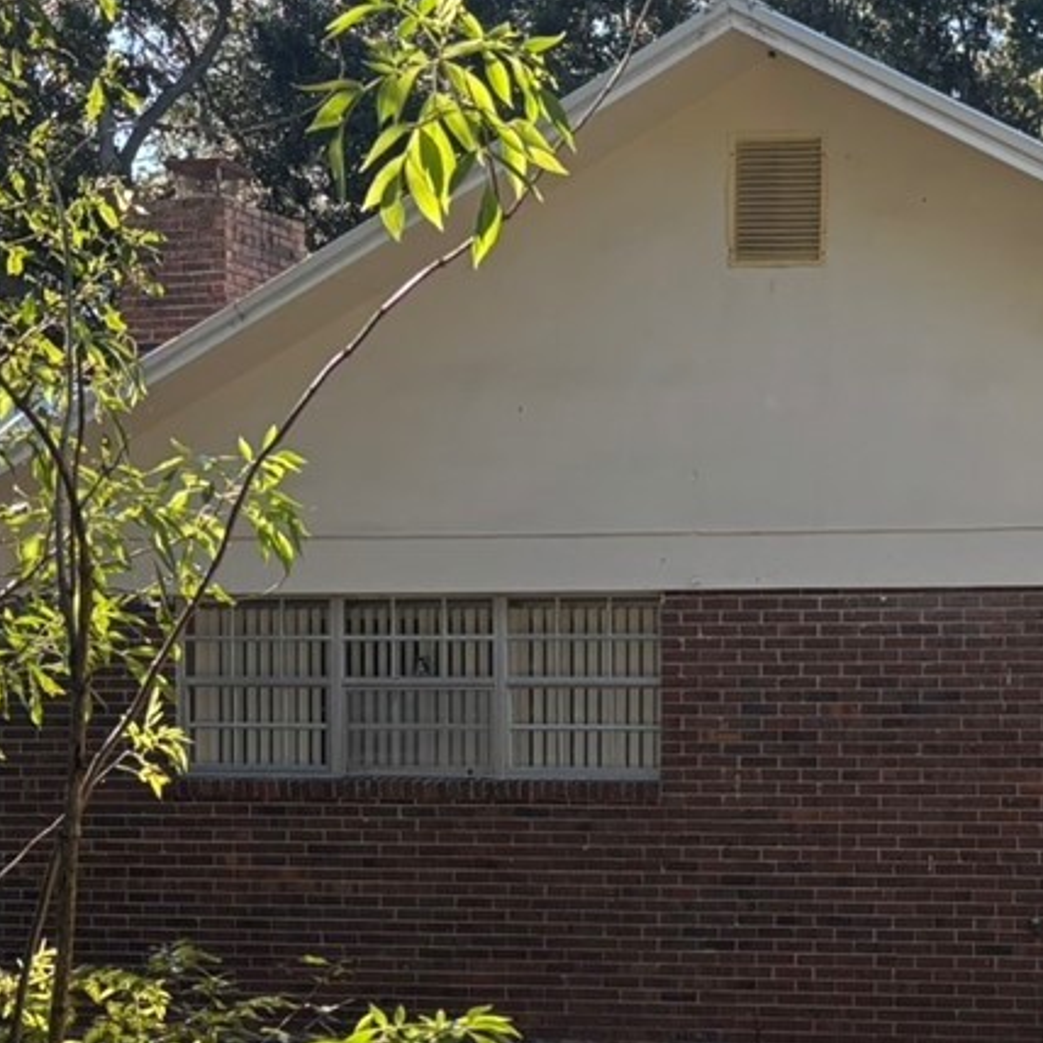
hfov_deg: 19.6
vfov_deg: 20.0
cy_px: 831
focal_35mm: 86
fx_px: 2932
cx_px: 1043
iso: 50
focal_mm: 5.96
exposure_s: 1/693
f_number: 1.6
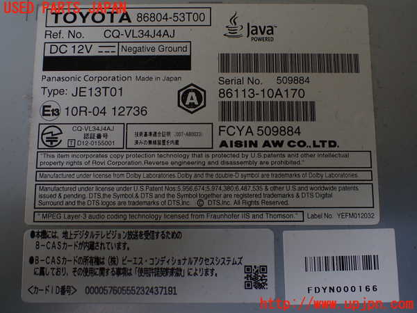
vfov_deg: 46.8
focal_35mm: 30
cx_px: 208
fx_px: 361
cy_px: 156
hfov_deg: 60.0
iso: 125
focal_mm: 5.4
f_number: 2.3
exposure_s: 1/125
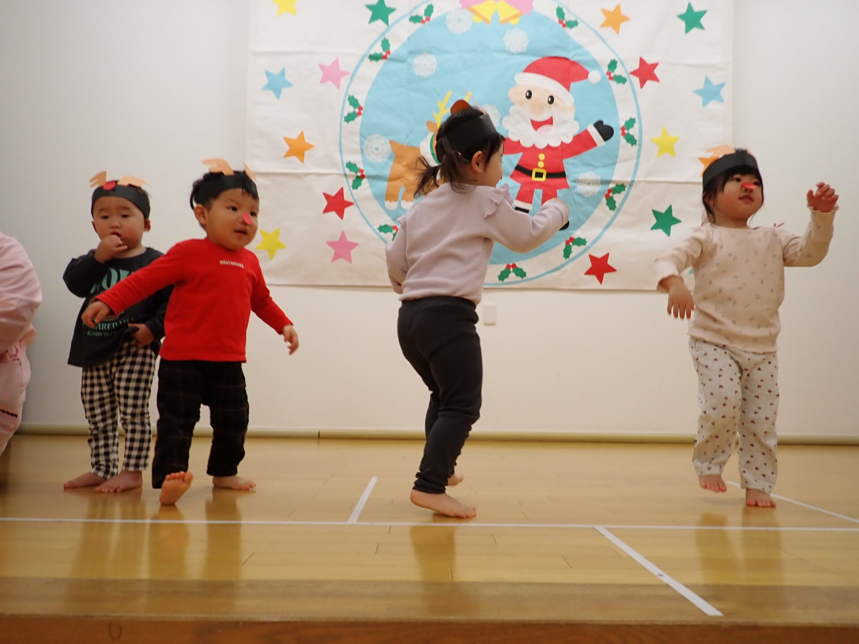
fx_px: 620
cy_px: 322
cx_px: 430
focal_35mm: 25
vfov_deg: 54.9
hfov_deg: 69.4
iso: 160
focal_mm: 4.5
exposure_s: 1/125
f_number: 2
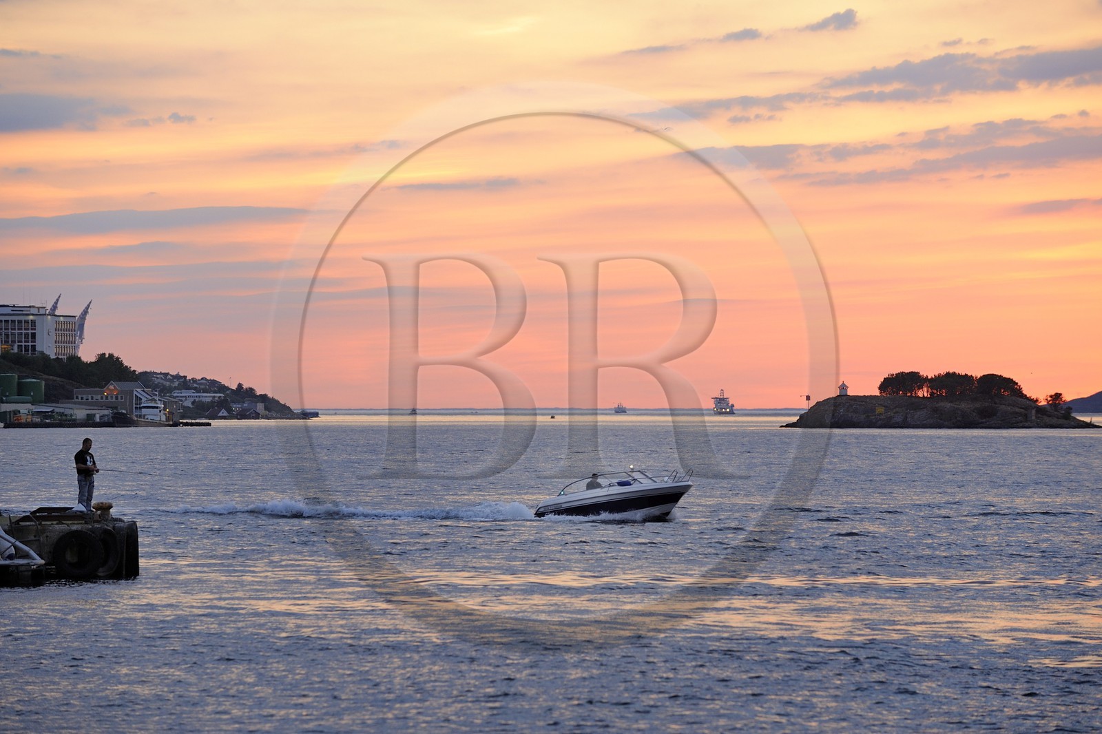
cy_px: 367
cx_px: 551
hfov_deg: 11.7
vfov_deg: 7.8
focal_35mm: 175
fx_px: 5355
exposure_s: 1/160
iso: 800
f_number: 5
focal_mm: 175
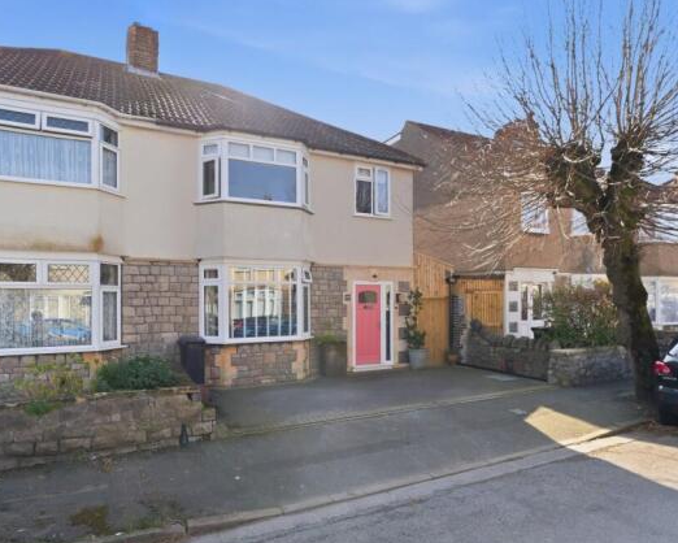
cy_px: 279
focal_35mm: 20
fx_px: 401
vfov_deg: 68.1
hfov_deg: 79.9
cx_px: 294
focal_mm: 17
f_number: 7.1
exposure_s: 1/100
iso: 100
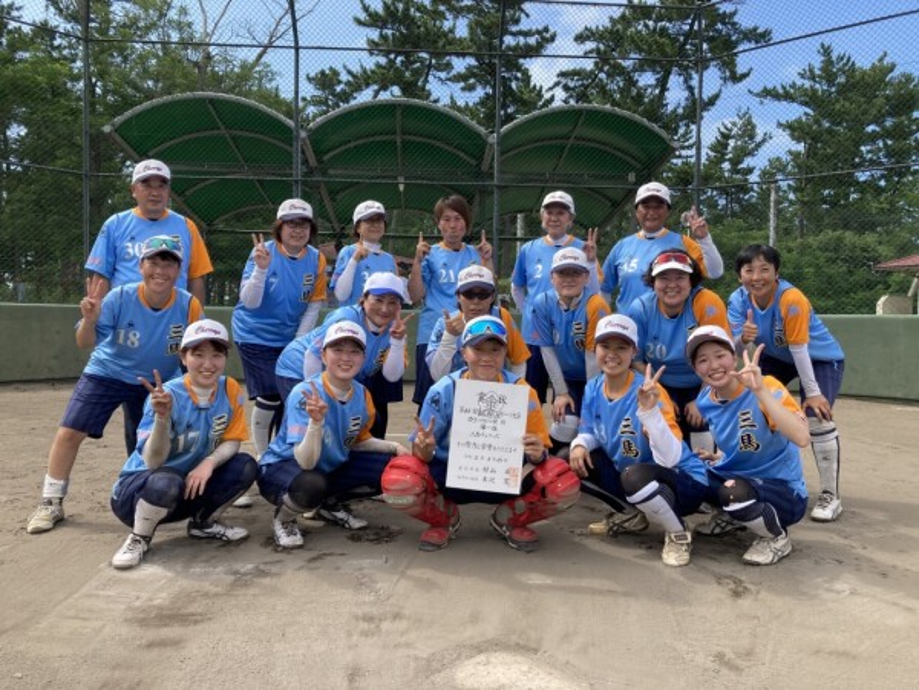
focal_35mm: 28
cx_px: 460
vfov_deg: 49.7
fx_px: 743
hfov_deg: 63.4
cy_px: 345
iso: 20
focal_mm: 3.99
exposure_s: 1/1000
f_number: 1.8
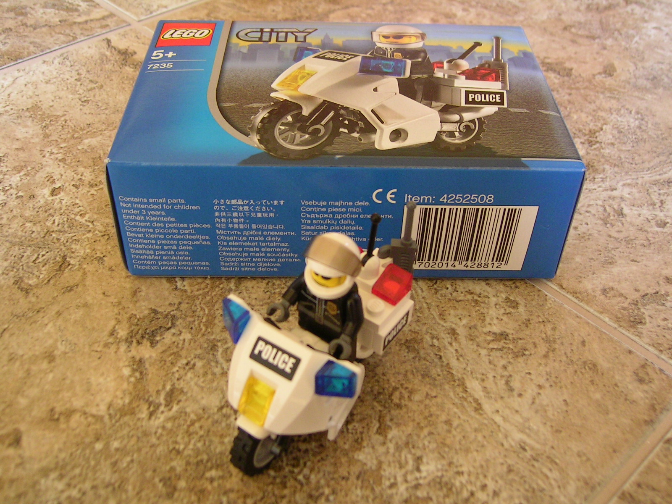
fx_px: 699
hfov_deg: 51.4
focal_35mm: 36
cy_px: 252
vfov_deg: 39.7
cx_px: 336
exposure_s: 1/43.6
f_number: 2.8
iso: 100
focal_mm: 5.6
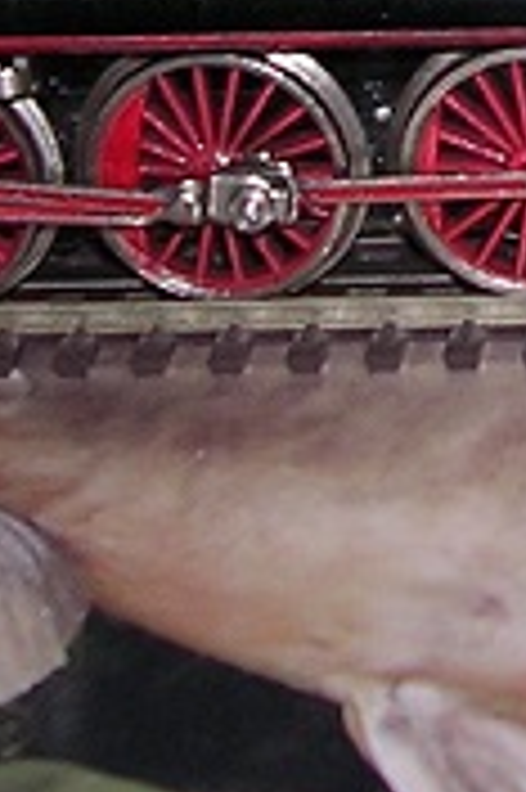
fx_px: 4040
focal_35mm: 184
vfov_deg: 10.9
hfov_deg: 7.3
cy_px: -299
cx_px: 827
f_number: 2.8
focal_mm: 5.8
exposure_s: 1/60.1
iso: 100
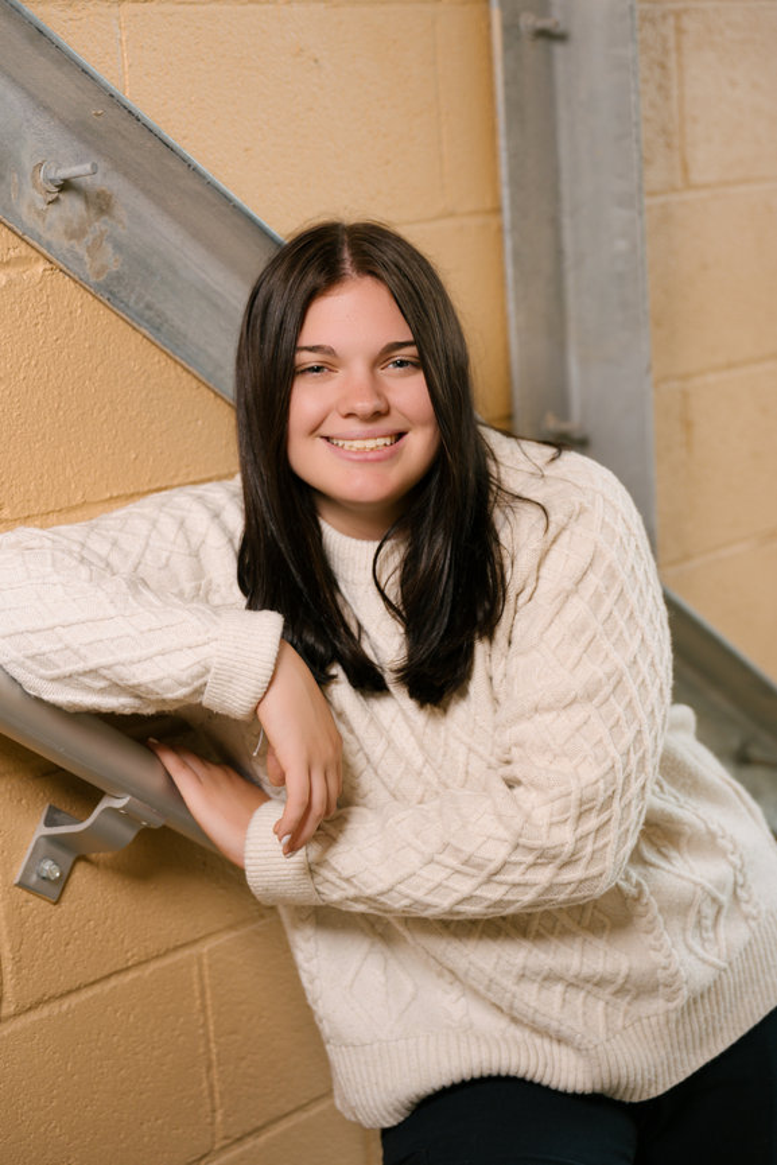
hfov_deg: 20.6
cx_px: 388
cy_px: 582
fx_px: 2136
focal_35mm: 66
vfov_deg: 30.5
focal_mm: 66
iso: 250
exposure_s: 1/320
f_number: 2.8
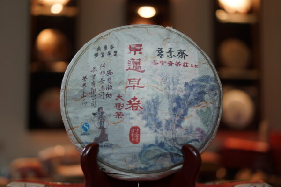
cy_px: 94
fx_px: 410
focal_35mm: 52
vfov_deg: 25.8
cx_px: 140
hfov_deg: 37.9
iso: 200
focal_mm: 35
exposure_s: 1/60
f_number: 1.8
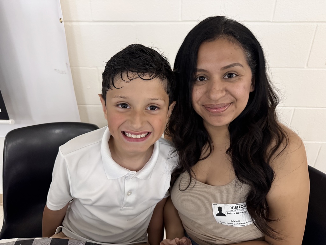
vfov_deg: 56.8
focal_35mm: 24
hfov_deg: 71.6
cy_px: 122
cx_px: 163
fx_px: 226
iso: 800
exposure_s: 1/60
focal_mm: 6.76
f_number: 1.78
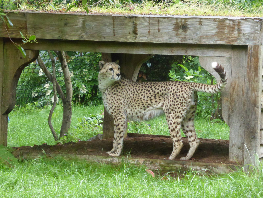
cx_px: 132
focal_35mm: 255
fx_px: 1937
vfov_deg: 5.8
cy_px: 99
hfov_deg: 7.8
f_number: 5.6
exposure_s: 1/125
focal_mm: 41.3
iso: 800
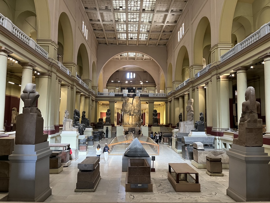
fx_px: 203
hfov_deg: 67.3
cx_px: 135
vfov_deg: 53.1
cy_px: 102
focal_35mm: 26
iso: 320
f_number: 1.6
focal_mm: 5.1
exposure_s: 1/50
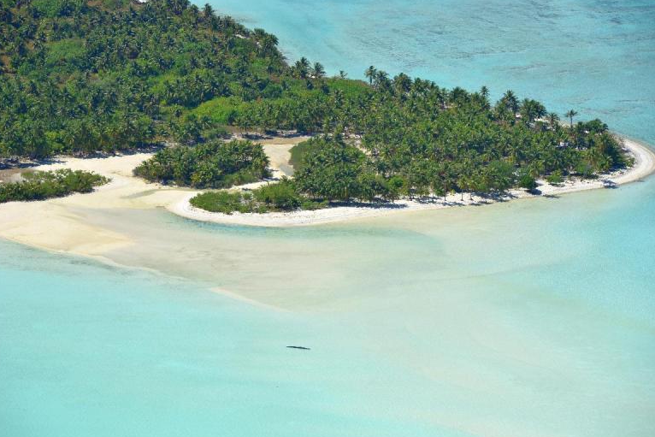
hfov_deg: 9.8
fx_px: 3803
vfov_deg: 6.6
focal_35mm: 209
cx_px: 321
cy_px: 226
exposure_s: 1/640
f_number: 10
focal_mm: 200
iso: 200
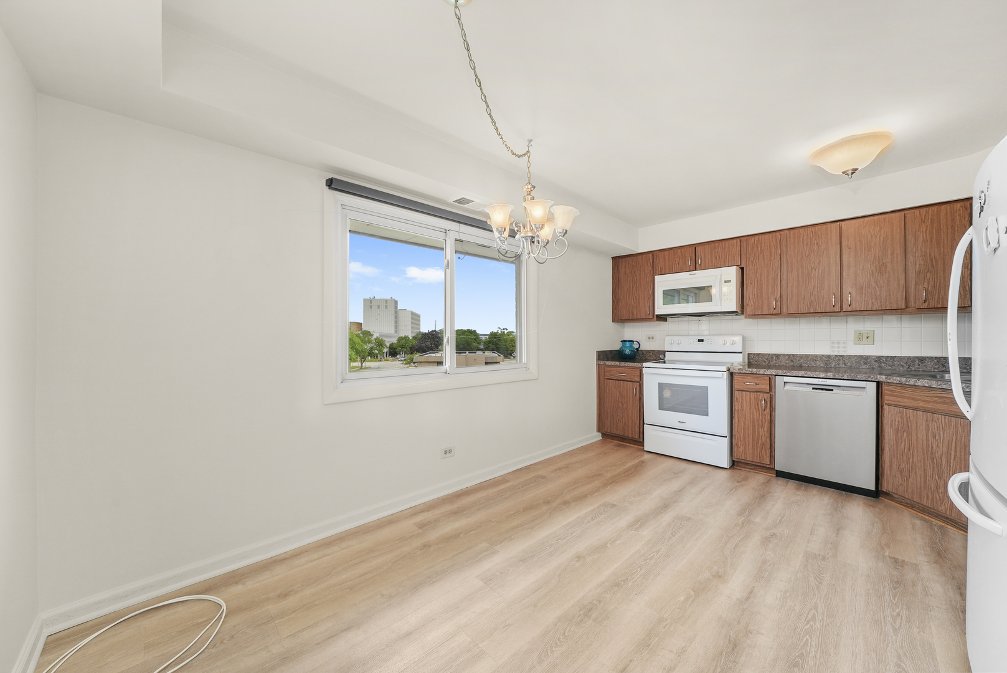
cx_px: 504
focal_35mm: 13
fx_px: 364
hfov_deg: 108.3
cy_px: 336
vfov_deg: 85.5
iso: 250
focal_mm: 13
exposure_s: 1/5
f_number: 9
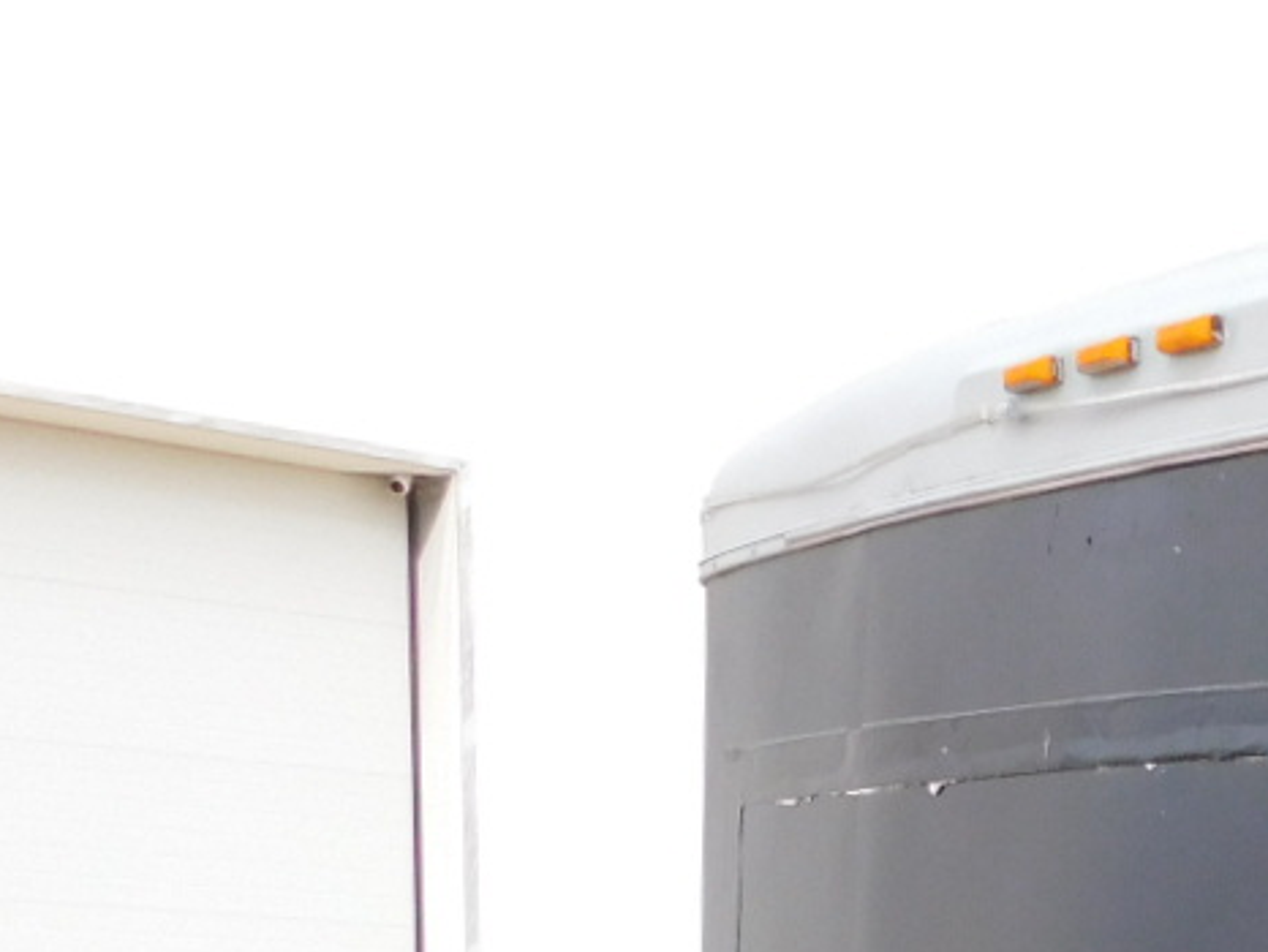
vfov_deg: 13.6
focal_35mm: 103
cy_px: 1376
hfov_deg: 16.8
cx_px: 2060
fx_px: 3775
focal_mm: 5.3
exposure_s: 1/400
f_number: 3.2
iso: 125
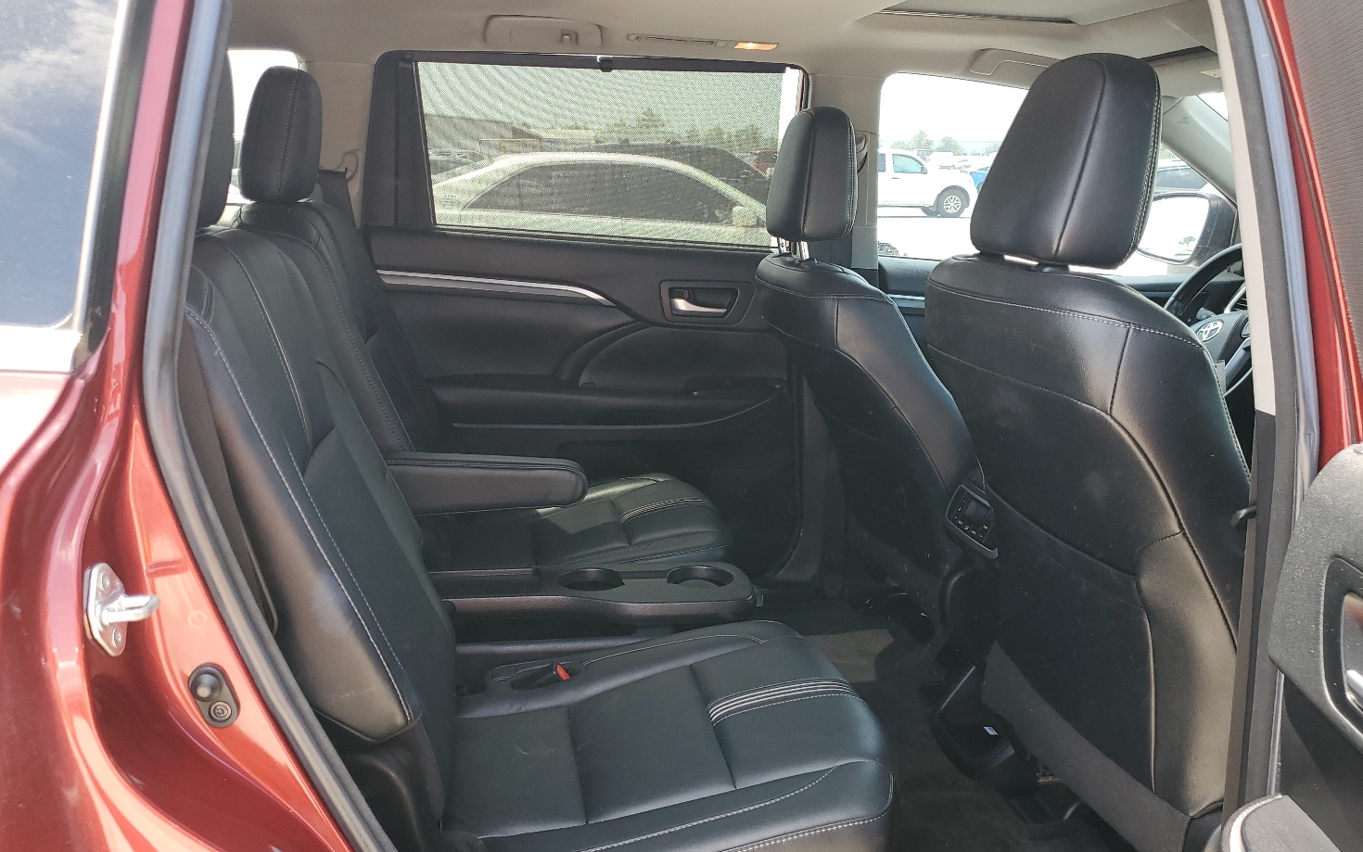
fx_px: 1114
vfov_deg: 41.7
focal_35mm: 30
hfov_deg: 62.9
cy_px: 489
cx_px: 698
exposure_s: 1/217
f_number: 1.5
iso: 50
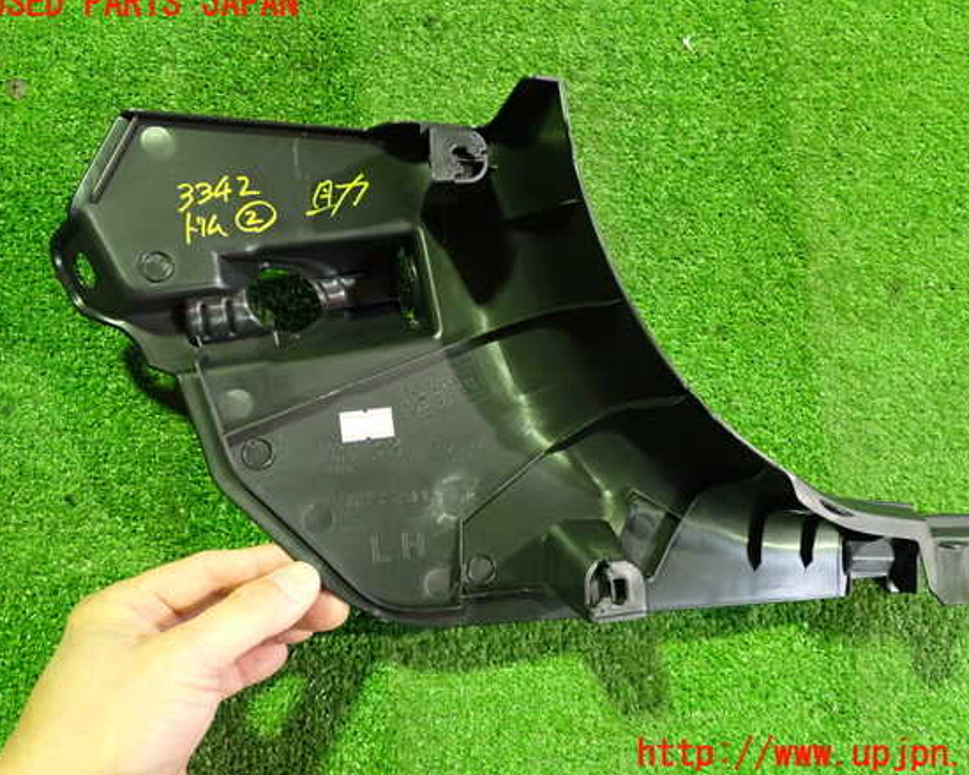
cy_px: 380
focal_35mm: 32
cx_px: 507
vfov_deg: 45.8
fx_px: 918
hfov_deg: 55.6
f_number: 2.3
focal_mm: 5.4
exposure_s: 1/20
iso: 800
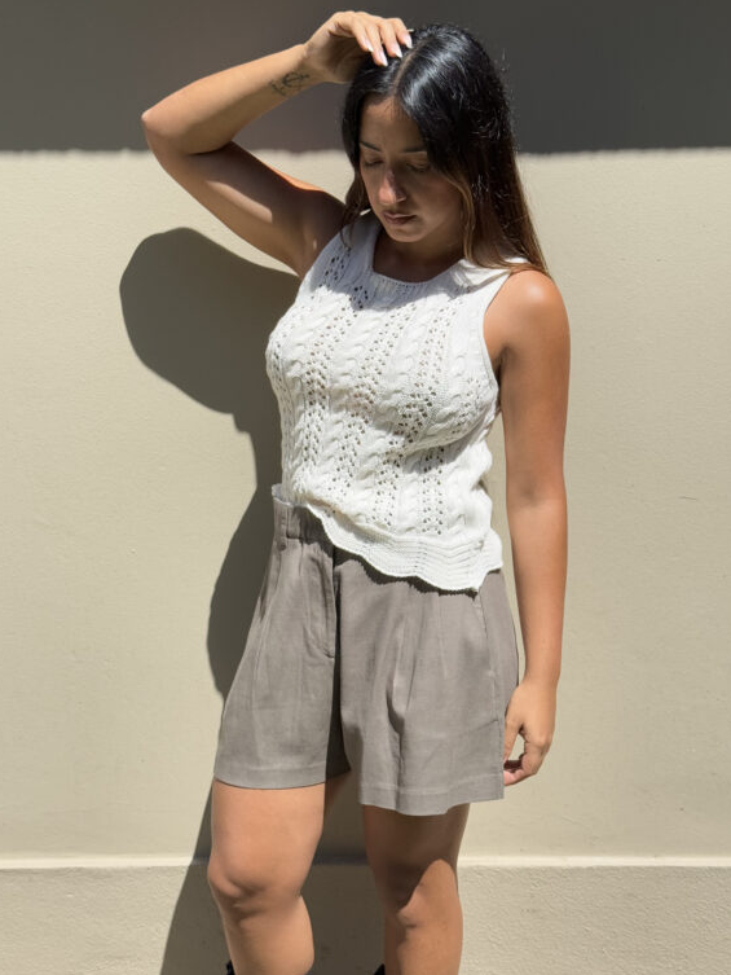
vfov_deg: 37.5
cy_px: 514
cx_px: 370
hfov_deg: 28.6
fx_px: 1436
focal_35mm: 51
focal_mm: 6.76
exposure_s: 1/4098
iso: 100
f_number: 1.78
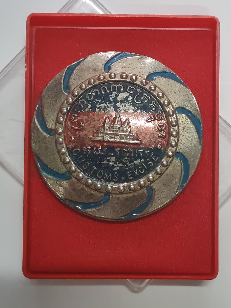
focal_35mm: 68
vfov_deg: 28.6
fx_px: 605
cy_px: 154
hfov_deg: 21.6
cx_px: 116
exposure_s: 1/50
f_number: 1.95
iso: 1000
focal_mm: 5.52
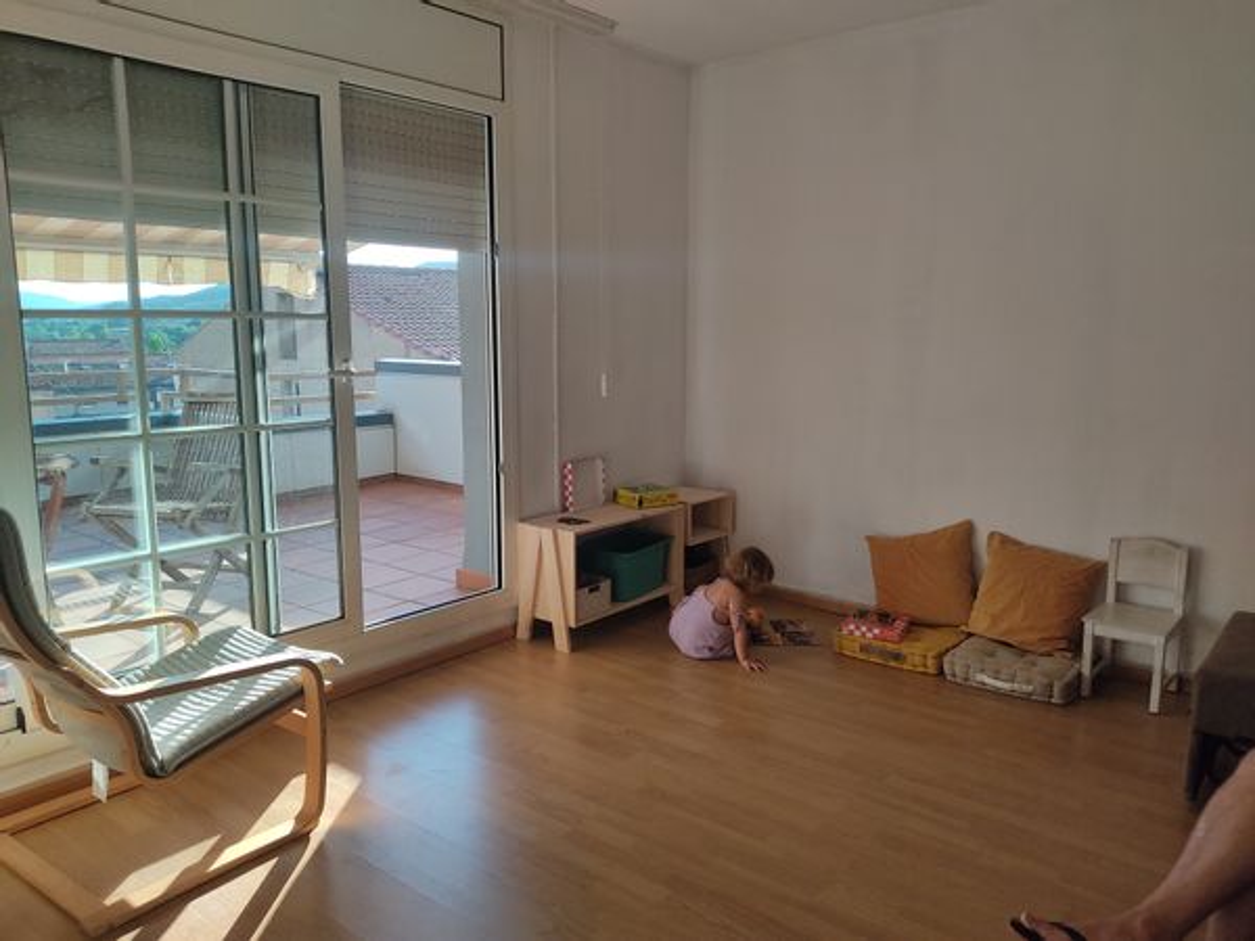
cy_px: 470
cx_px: 628
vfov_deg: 53.1
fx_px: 943
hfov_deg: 67.3
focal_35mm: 26
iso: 100
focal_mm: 4.74
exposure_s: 1/243
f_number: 1.79
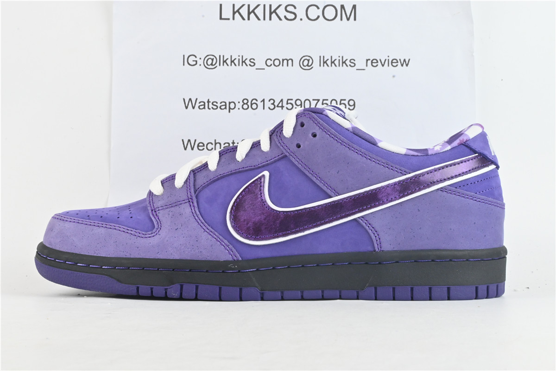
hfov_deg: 38.9
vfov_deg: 26.5
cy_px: 186
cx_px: 278
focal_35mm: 51
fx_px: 788
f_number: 22
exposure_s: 1/15
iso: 1250
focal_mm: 34
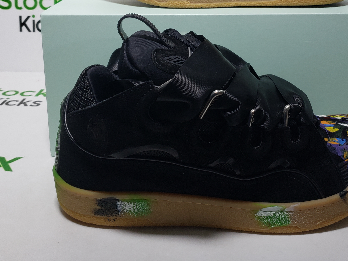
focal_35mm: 43
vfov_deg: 32.6
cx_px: 207
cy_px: 51
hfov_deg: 43.7
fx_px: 432
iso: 50
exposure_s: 1/445
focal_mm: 4.3
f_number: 1.5
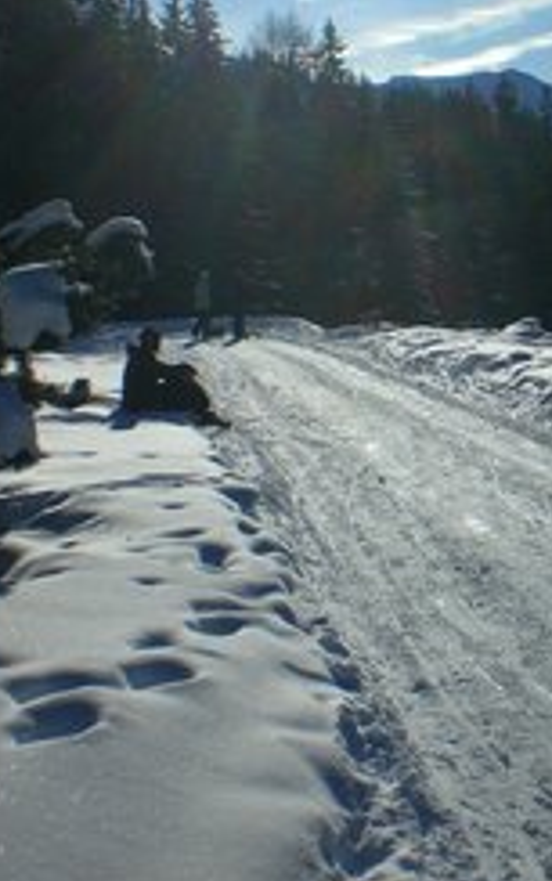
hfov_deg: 19.6
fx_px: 1585
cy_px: 314
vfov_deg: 30.9
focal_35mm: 66
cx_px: 437
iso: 50
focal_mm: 6.3
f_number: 4.4
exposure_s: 1/2000
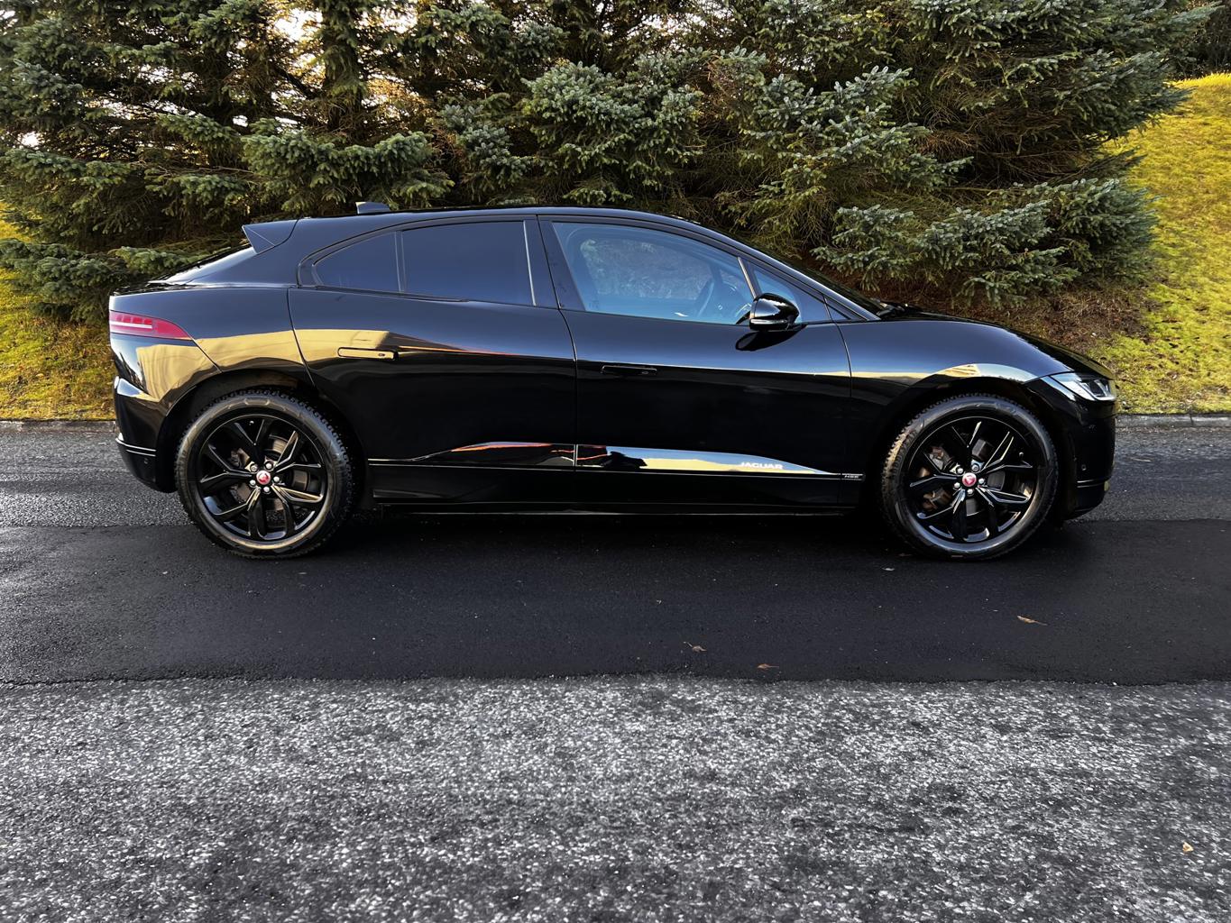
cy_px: 462
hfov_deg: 67.3
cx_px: 616
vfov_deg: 53.1
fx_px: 925
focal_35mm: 26
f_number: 1.5
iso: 50
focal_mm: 5.7
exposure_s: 1/121
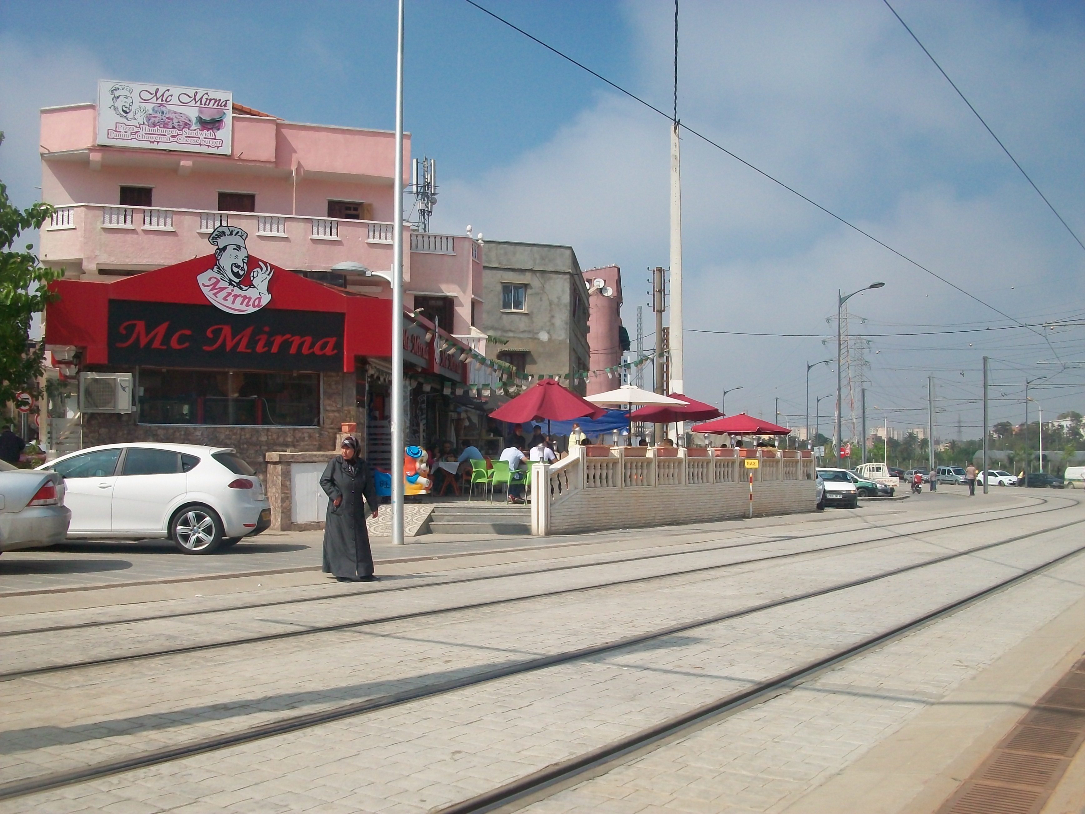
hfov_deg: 54.0
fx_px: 1066
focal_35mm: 34
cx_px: 542
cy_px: 407
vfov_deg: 41.8
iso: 80
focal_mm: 5.7
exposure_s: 1/640
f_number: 5.5
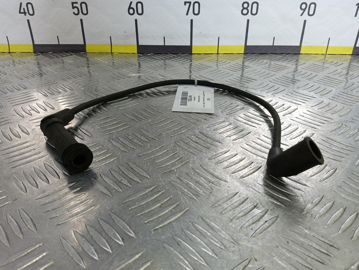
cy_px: 135
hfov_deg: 73.9
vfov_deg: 58.9
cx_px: 180
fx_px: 239
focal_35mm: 23
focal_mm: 4.11
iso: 104
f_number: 1.6
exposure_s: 1/100
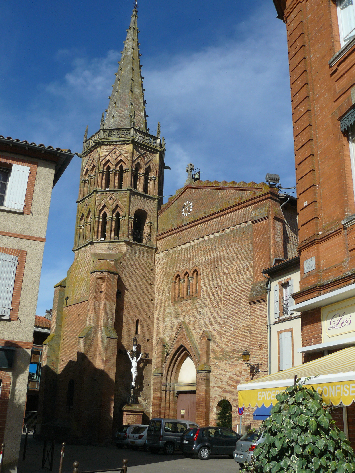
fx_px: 492
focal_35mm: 36
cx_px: 178
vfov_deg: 51.4
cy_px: 236
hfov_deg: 39.7
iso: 100
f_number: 6.3
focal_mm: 6
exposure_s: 1/400
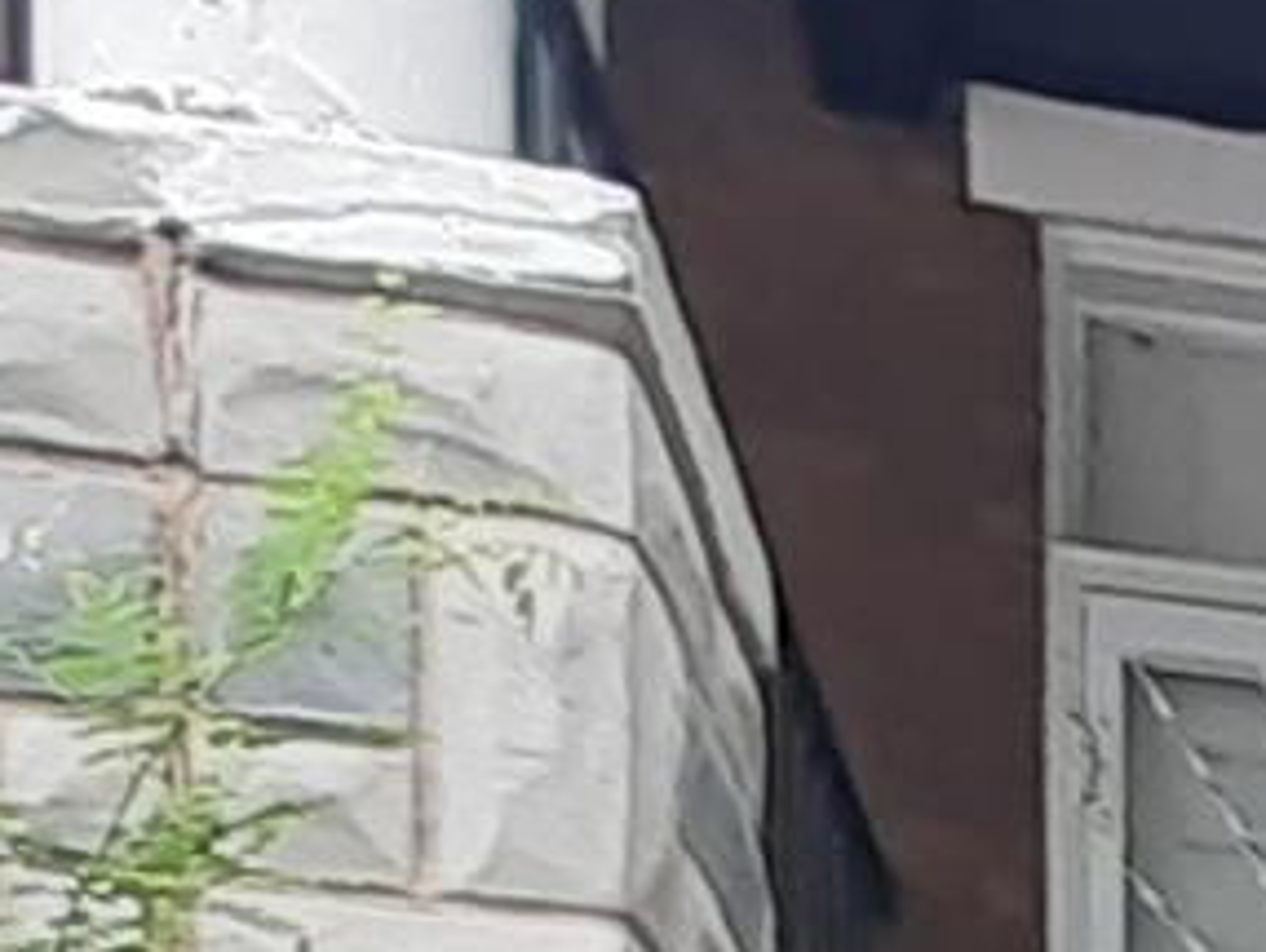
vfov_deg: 11.5
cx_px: 2140
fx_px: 3404
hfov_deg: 17.8
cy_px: 2626
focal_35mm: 93
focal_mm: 1.13
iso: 40
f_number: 2.2
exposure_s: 1/60
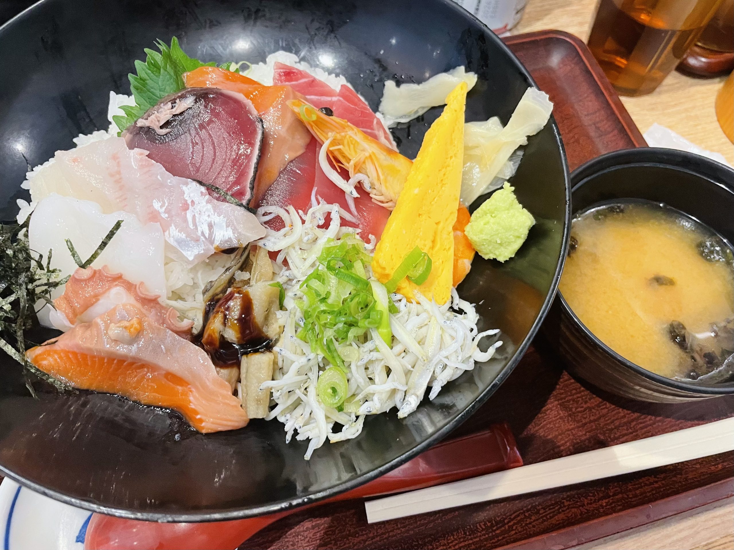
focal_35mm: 26
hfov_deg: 67.3
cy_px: 275
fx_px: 551
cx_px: 367
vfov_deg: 53.1
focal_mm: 4.2
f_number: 1.6
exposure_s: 1/50
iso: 250
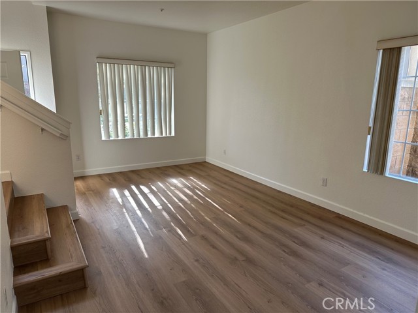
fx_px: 290
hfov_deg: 71.6
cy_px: 156
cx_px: 209
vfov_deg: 56.8
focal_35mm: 24
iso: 64
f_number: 1.78
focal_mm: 6.86
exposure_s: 1/153
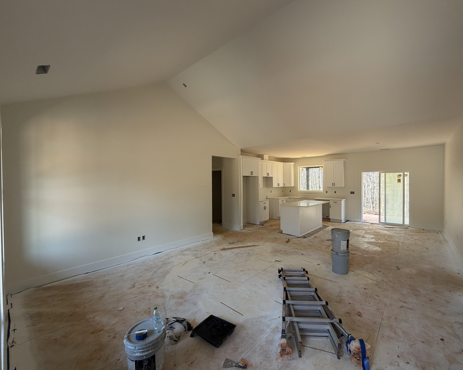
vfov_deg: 84.0
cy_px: 185
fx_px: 206
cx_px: 248
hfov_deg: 96.6
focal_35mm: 15
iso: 100
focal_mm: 2.22
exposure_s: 1/121
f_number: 2.2
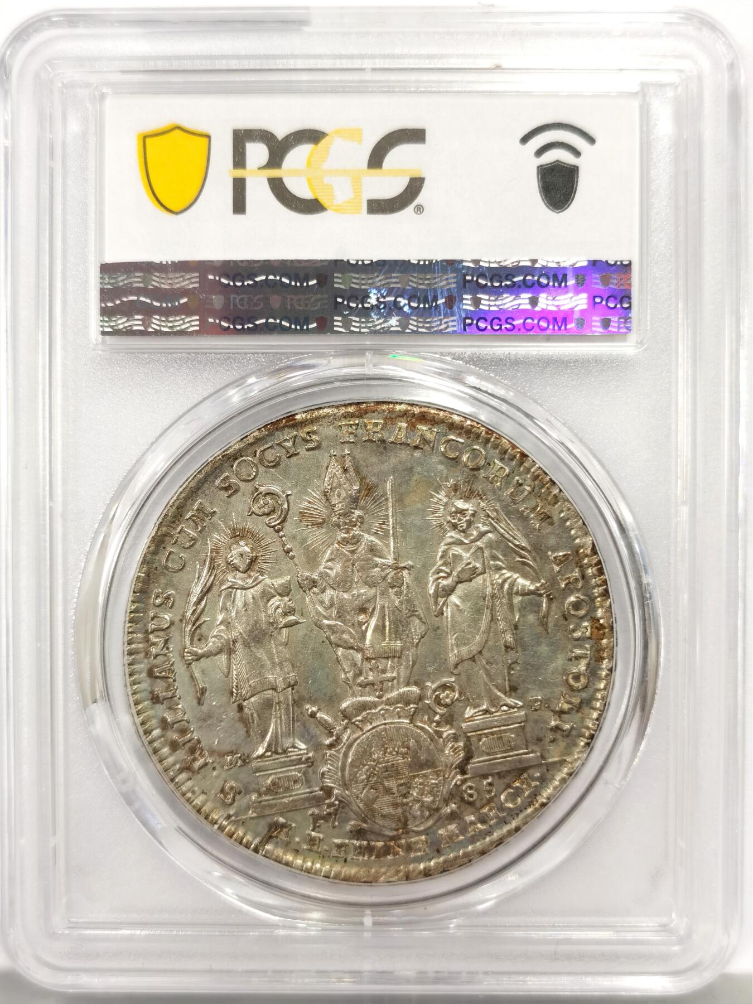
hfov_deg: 27.0
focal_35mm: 54
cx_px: 376
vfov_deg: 35.5
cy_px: 502
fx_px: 1566
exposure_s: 1/100
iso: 160
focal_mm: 5.56
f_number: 16
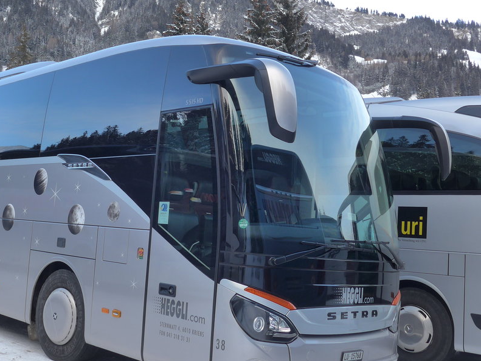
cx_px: 165
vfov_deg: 32.8
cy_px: 164
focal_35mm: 44
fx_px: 611
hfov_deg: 42.4
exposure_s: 1/200
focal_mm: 6
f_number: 2.8
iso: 125
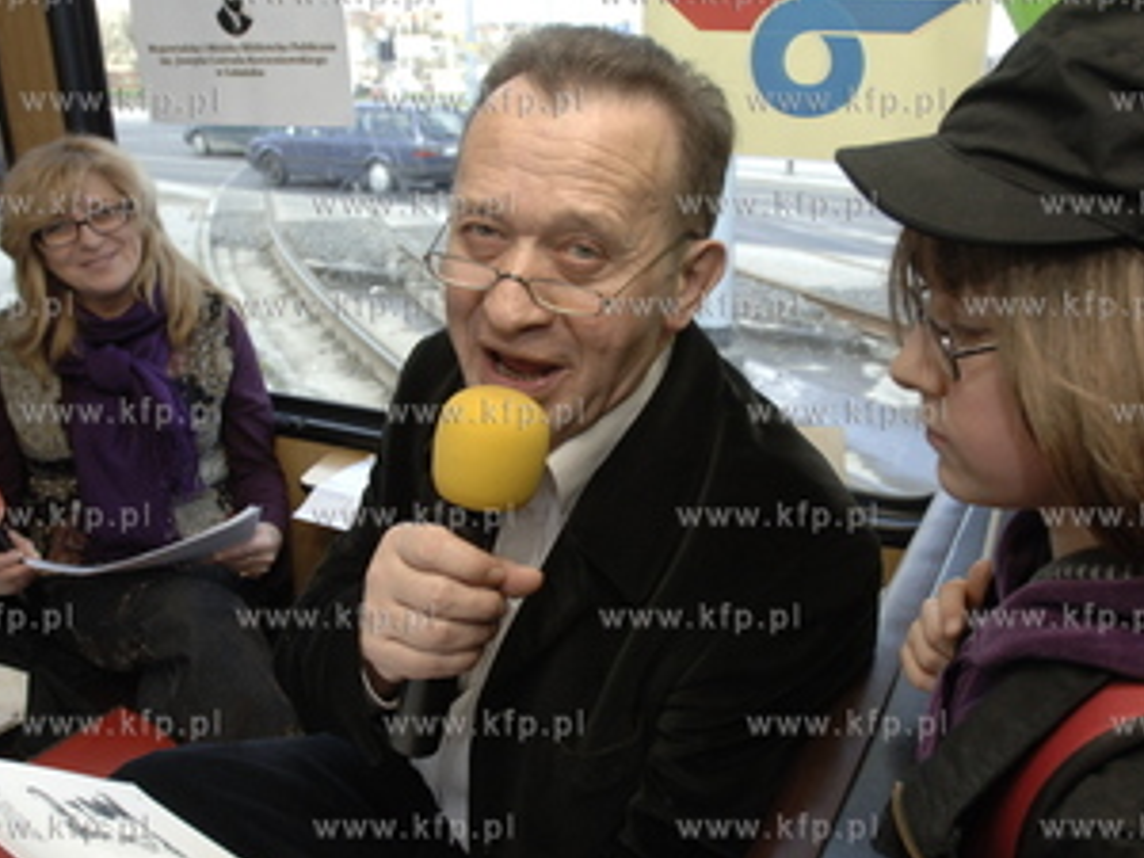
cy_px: 461
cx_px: 618
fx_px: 1079
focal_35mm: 33
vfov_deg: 43.3
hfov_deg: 55.8
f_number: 5.6
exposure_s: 1/250
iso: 400
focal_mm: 17
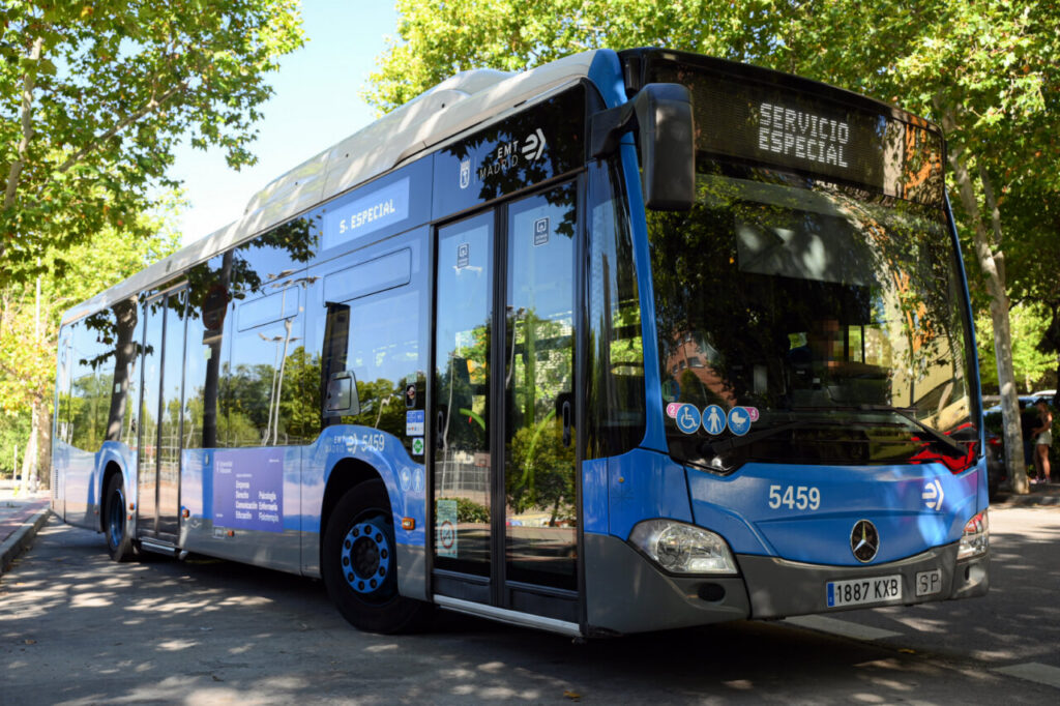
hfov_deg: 53.1
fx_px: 1060
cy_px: 353
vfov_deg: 36.8
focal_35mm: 36
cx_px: 530
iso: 400
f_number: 5.6
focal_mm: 36
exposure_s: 1/320
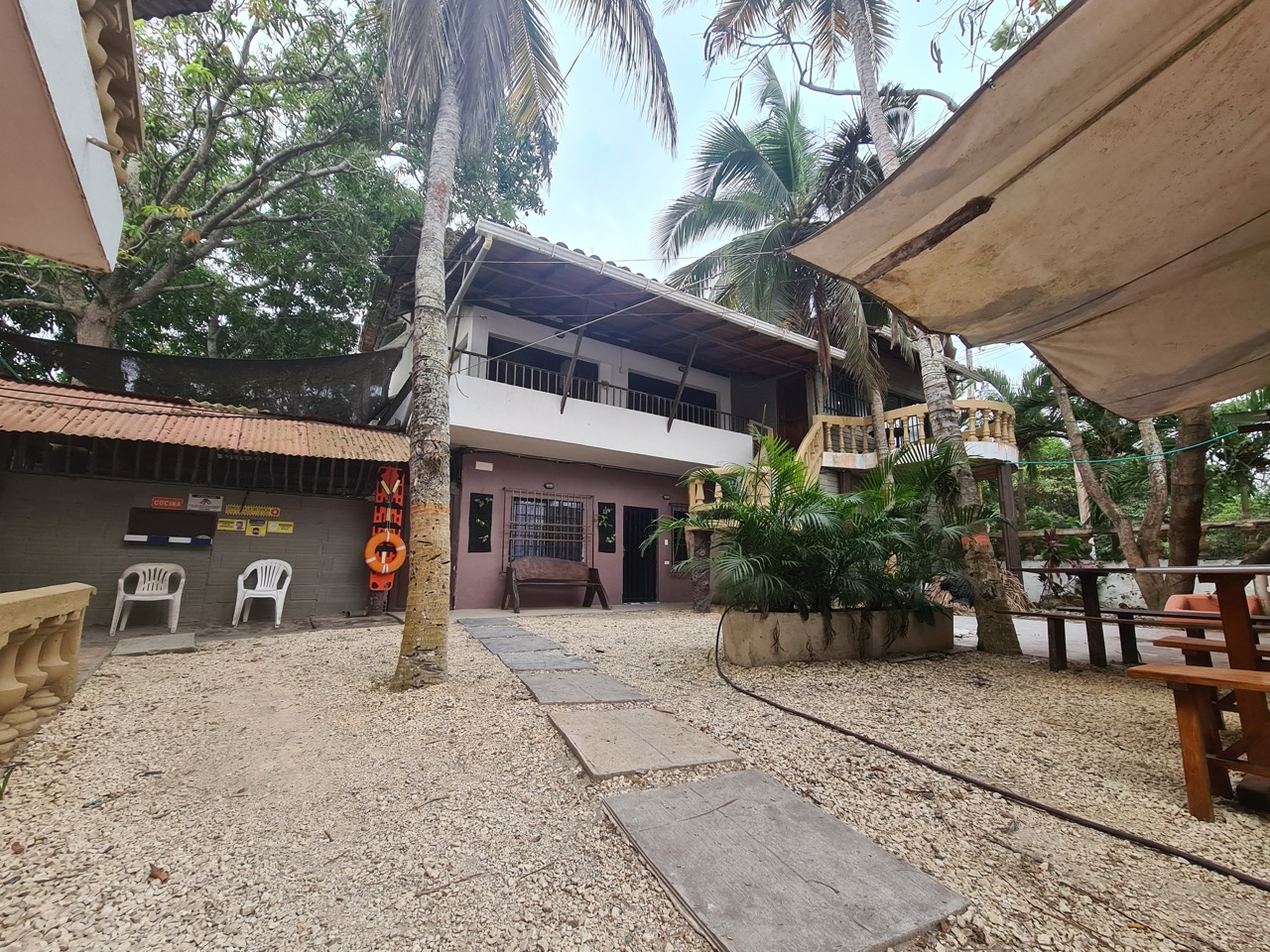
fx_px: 477
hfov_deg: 106.2
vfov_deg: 89.9
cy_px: 476
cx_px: 635
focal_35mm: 13
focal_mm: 2.2
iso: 80
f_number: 2.2
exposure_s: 1/120
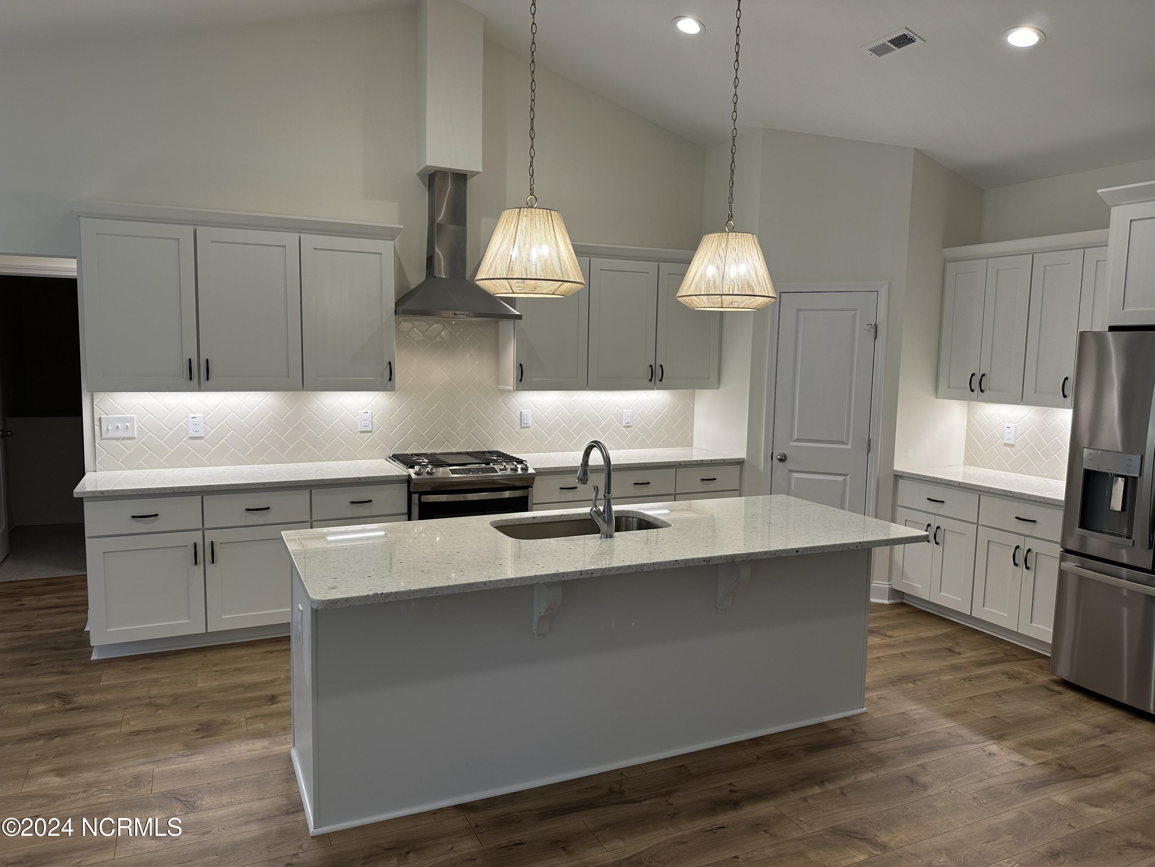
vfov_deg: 56.8
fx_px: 801
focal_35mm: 24
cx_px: 578
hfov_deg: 71.6
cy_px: 434
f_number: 1.78
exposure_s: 1/120
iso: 80
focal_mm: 6.86
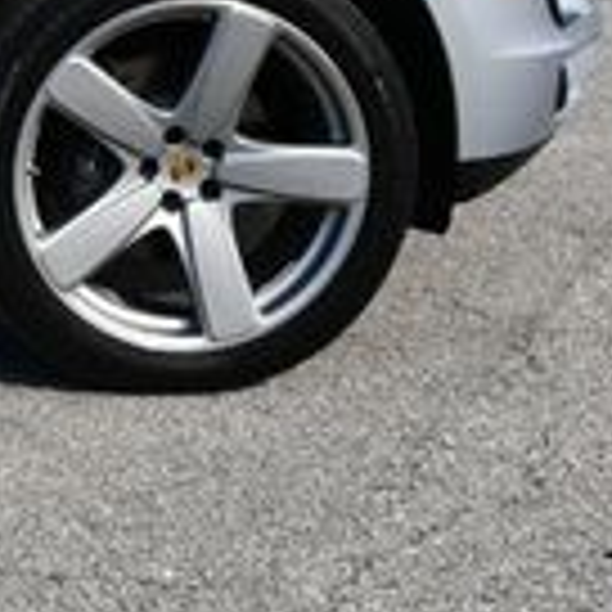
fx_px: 2880
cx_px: -734
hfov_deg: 10.8
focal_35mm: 144
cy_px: -338
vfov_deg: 11.6
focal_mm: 24
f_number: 8
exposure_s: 1/250
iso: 100
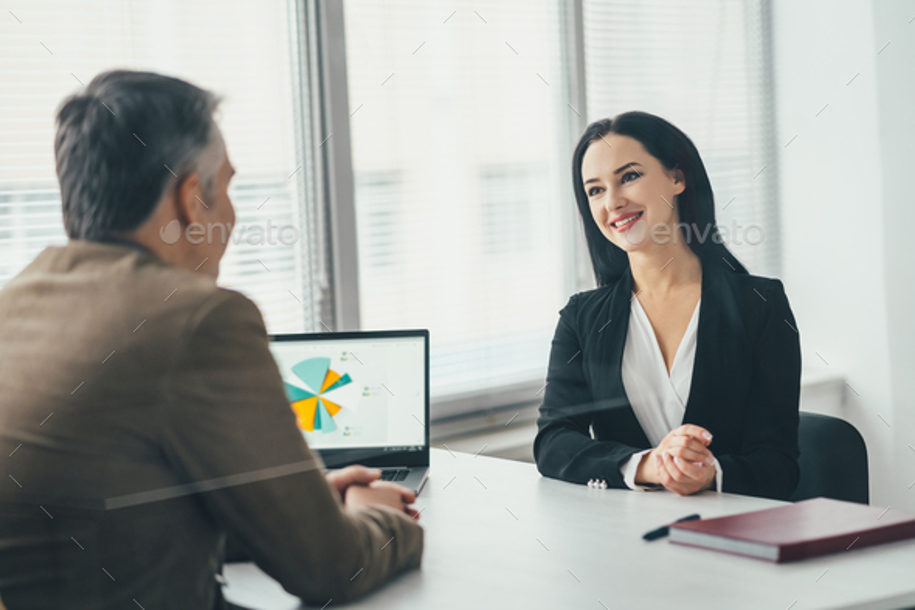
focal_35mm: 85
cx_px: 458
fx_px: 2160
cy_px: 305
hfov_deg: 23.9
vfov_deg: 16.1
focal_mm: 85
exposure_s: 1/200
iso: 200
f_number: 2
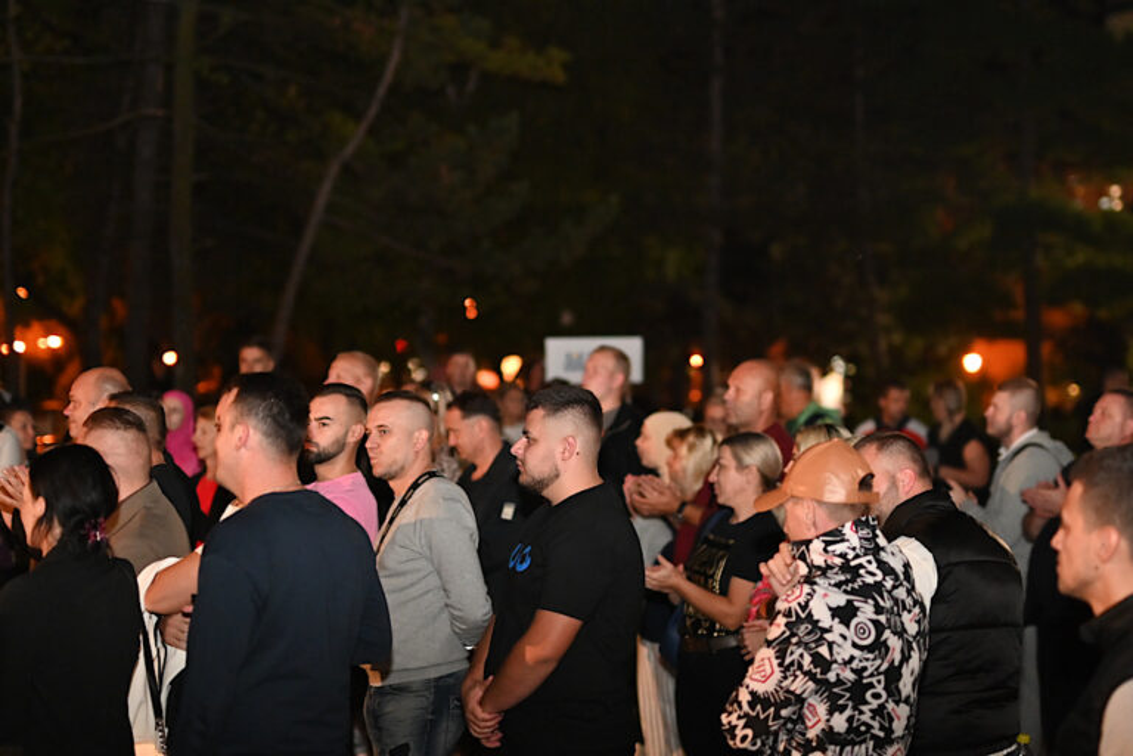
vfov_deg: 18.2
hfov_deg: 27.0
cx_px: 566
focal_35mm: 75
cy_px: 378
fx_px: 2360
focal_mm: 50
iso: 2500
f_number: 1.4
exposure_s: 1/100
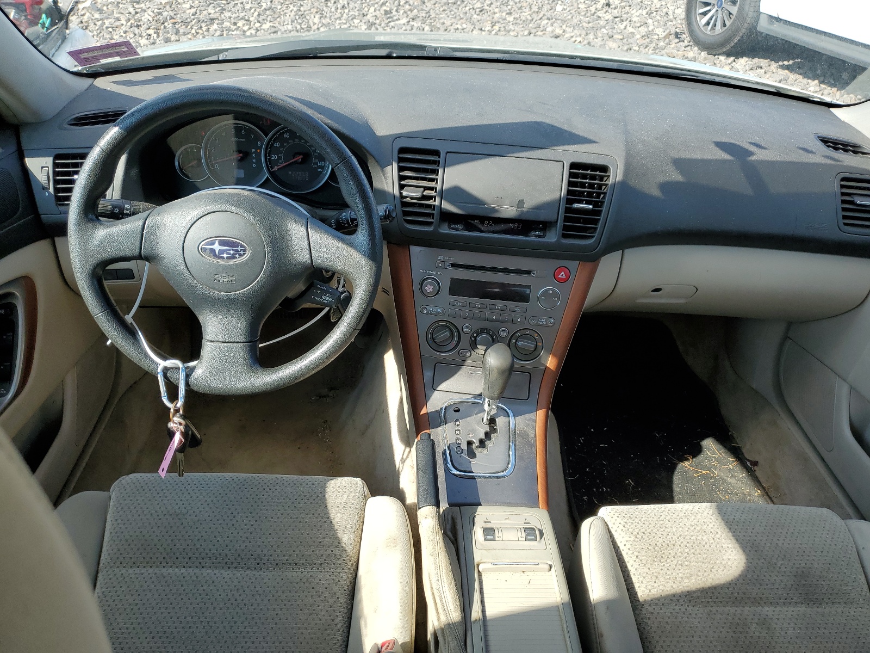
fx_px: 653
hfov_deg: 67.3
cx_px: 435
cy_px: 326
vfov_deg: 53.1
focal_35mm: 26
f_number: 1.5
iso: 50
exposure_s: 1/833
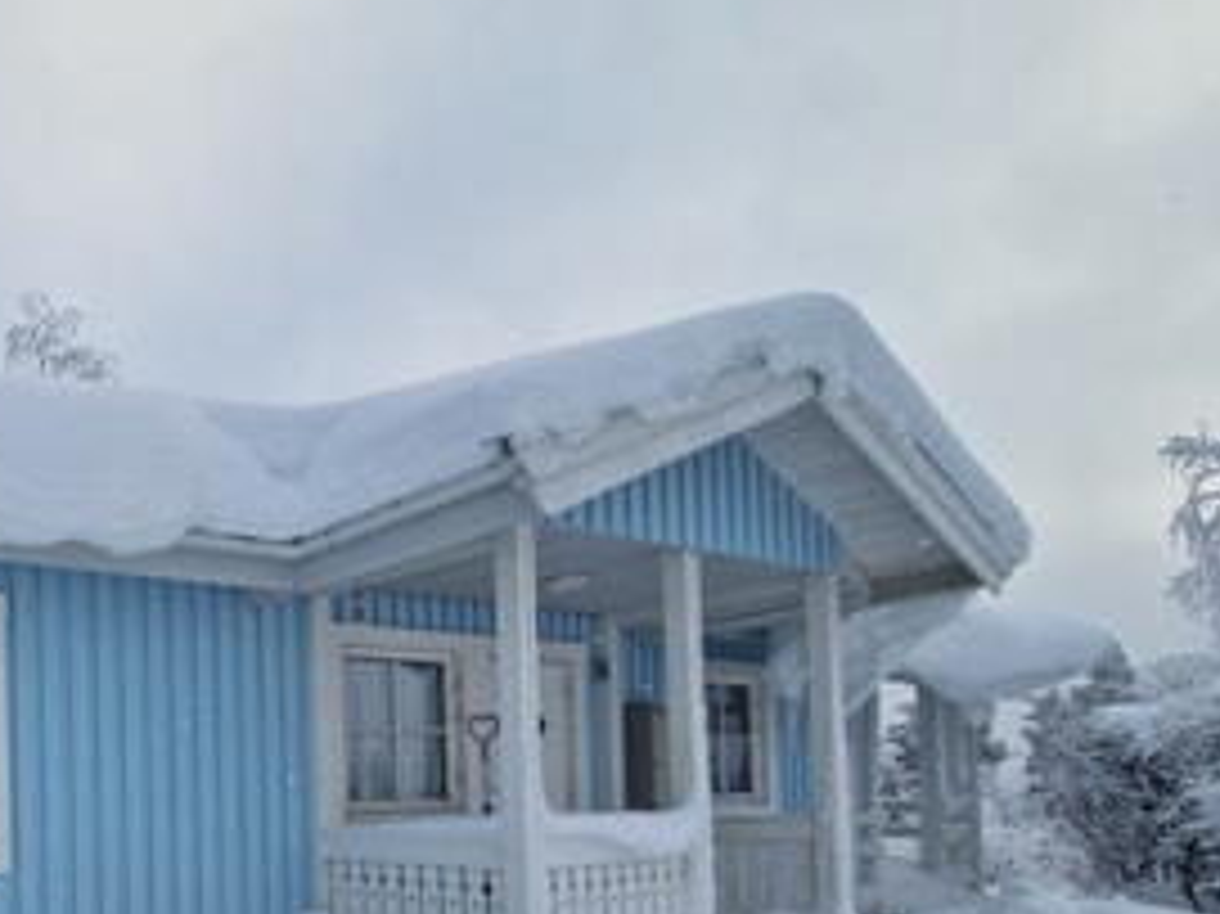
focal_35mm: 24
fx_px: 845
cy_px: 772
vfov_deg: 51.9
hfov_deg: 60.6
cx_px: 122
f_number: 2.2
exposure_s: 1/1172
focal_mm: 2.2
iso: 50
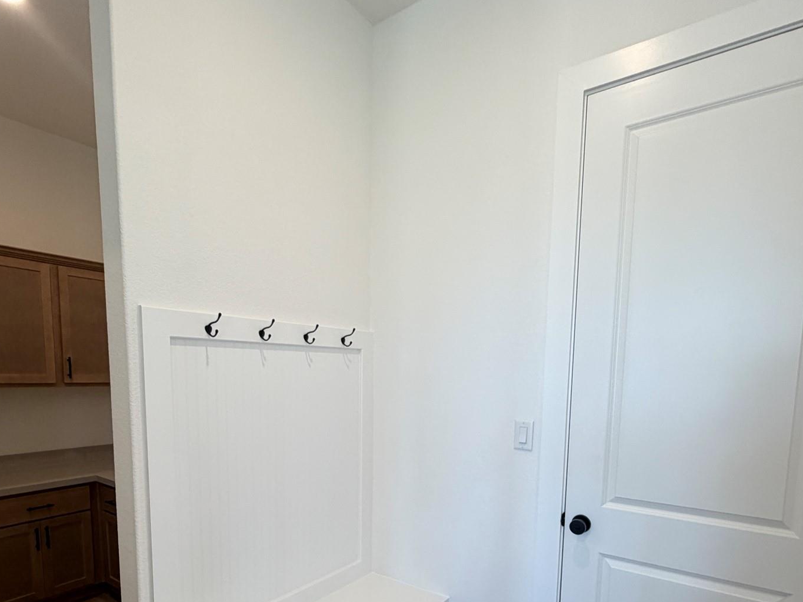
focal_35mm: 21
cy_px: 427
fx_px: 487
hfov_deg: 78.9
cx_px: 377
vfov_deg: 61.0
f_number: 2.2
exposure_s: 1/120
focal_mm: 2.22
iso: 200
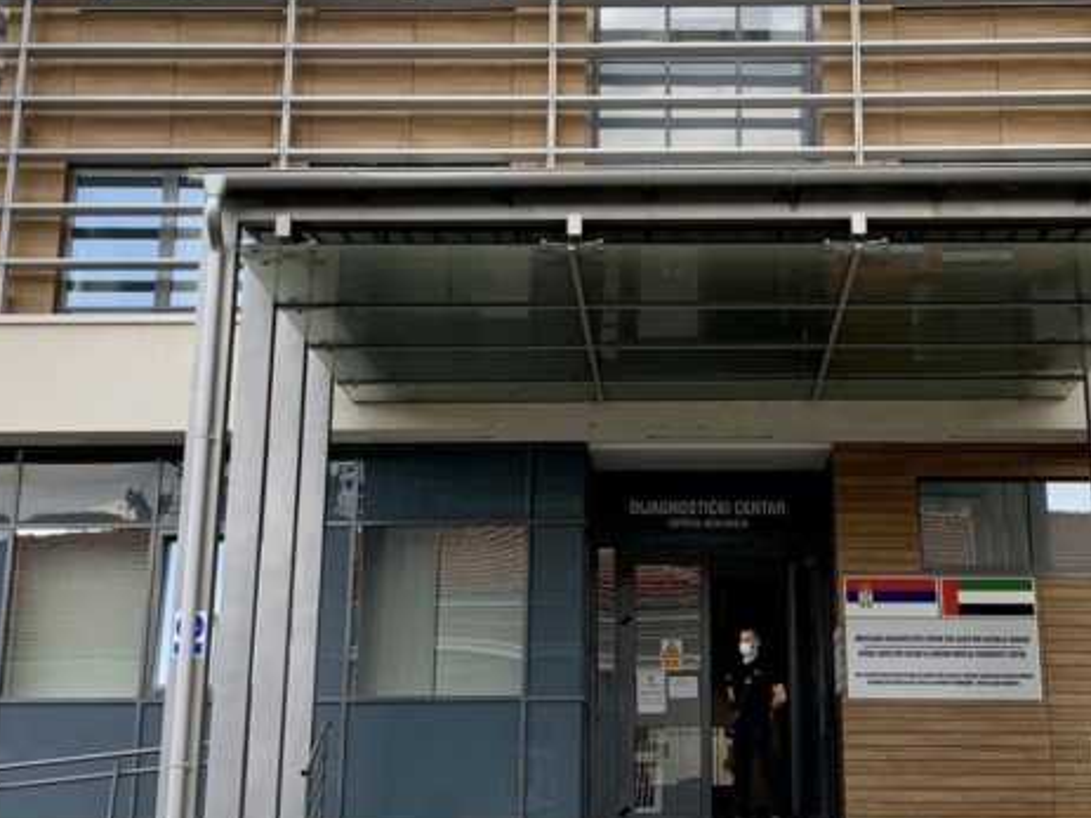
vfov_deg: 24.3
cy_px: 270
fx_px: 1891
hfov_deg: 32.1
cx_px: 655
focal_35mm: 60
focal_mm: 4.25
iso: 25
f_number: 1.8
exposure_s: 1/295
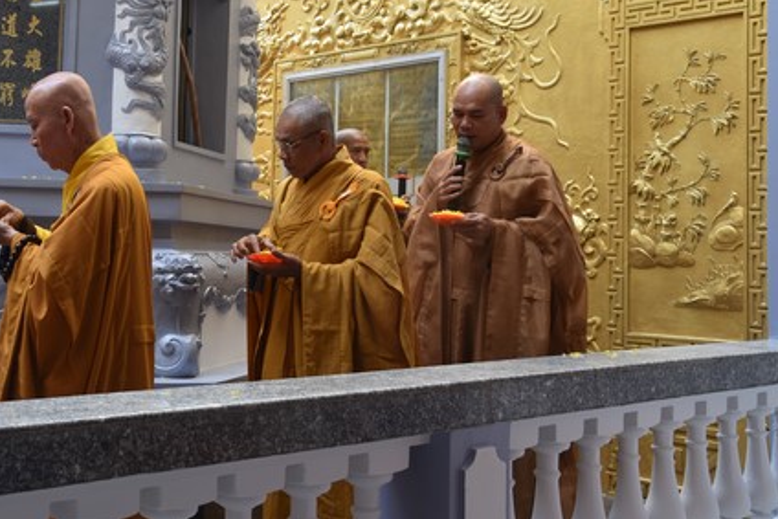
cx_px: 207
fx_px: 1059
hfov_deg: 39.4
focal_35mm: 49
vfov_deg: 27.3
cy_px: 161
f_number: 5
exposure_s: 1/100
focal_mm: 32
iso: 400
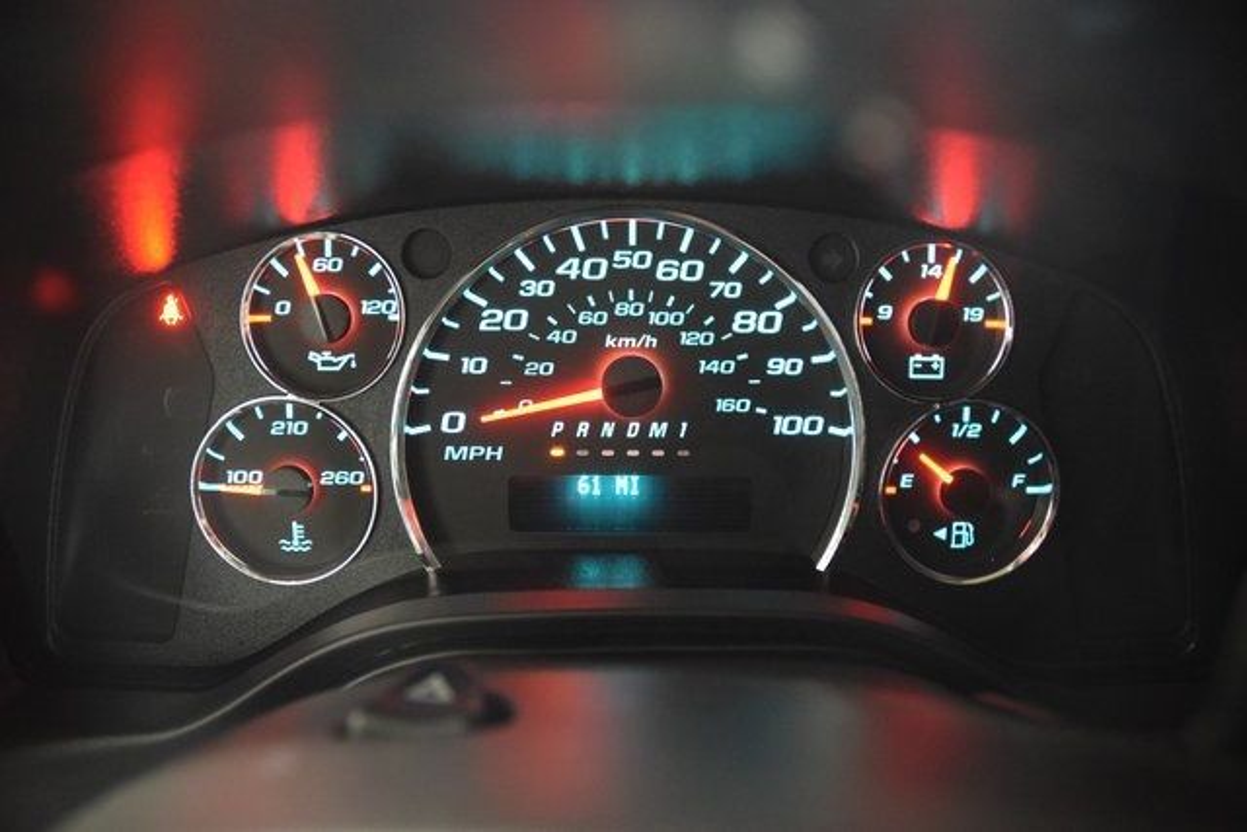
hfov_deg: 67.4
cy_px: 416
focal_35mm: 27
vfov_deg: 48.0
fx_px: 935
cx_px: 624
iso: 3200
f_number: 3.5
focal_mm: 18
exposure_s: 1/8
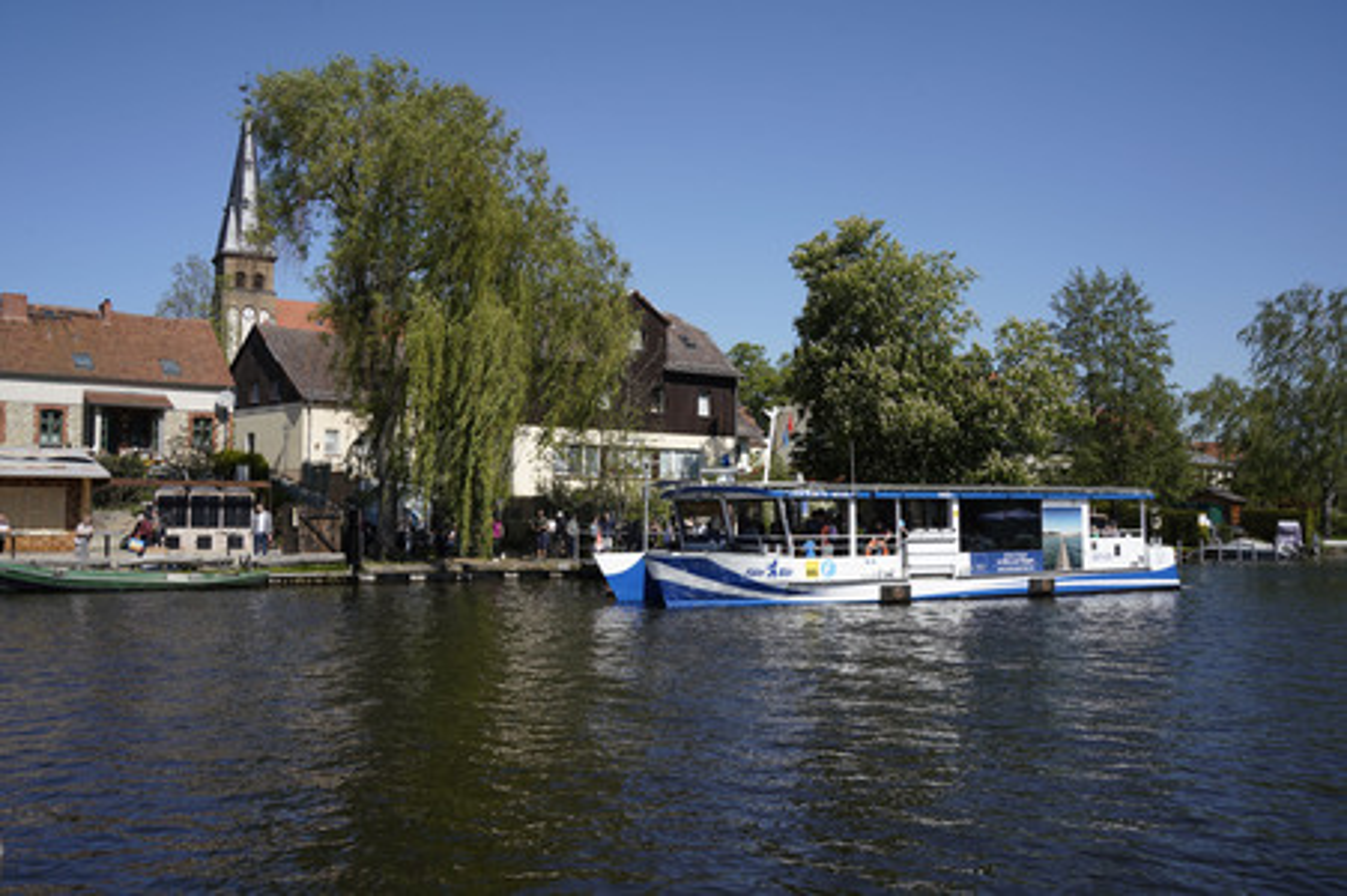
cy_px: 448
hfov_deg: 57.3
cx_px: 674
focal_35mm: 33
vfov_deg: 39.9
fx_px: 1234
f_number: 10
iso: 160
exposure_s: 1/320
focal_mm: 33
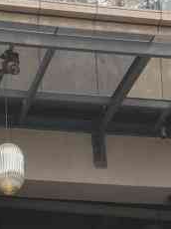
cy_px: 395
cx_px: -6
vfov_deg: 13.1
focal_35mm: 138
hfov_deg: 10.6
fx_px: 911
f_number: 1.8
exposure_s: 1/100
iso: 80
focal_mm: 4.75
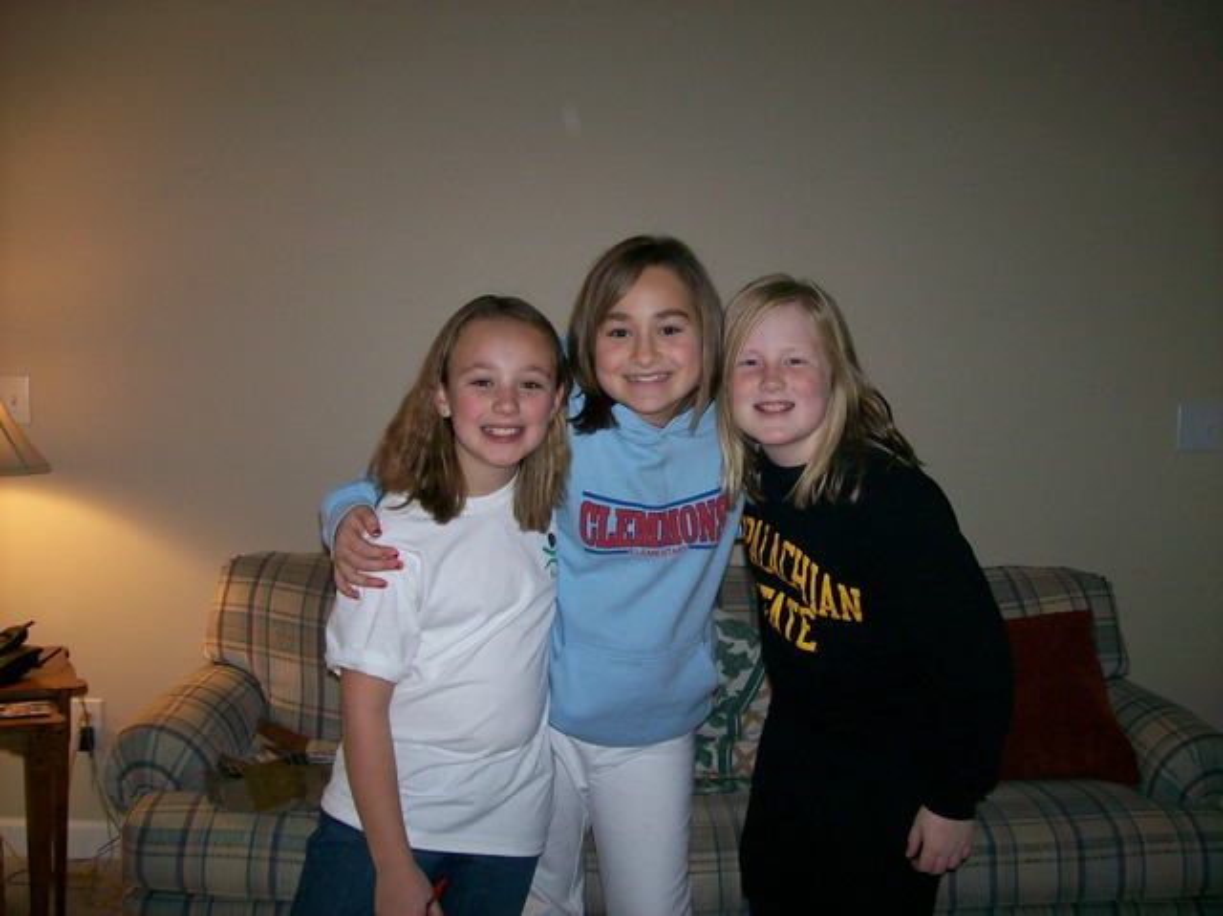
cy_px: 458
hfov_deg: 51.4
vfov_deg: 39.6
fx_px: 1271
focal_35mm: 36
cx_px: 612
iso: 80
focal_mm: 6
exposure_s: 1/64
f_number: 2.7
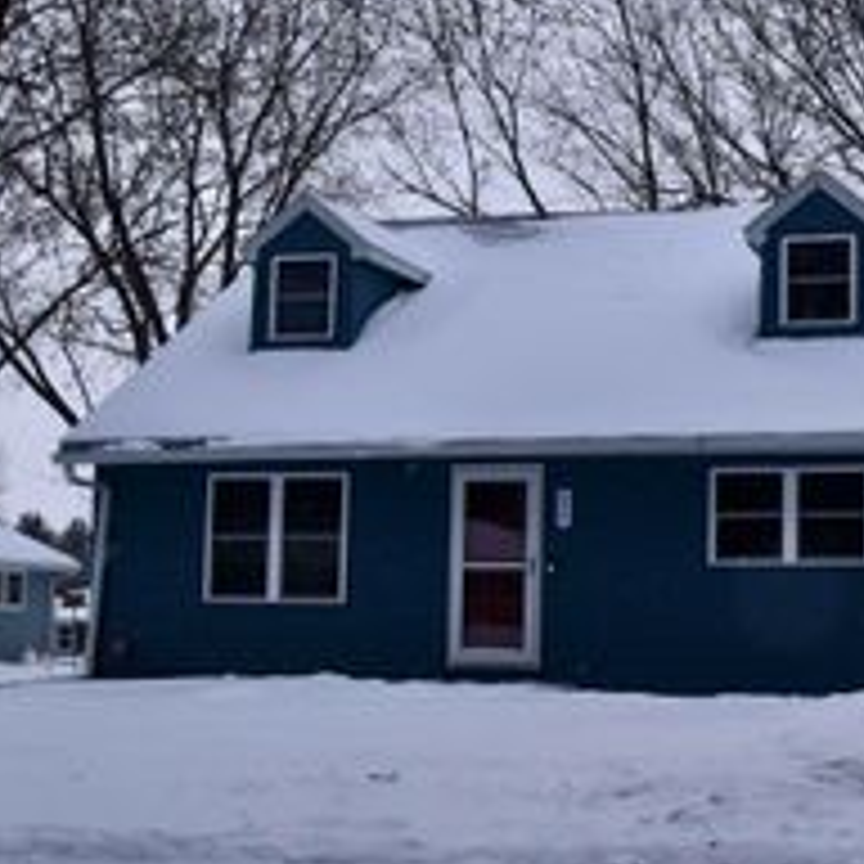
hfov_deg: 29.2
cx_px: 940
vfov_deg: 32.2
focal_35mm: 53
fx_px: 1497
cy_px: 493
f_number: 8
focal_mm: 16
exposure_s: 1/250
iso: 200
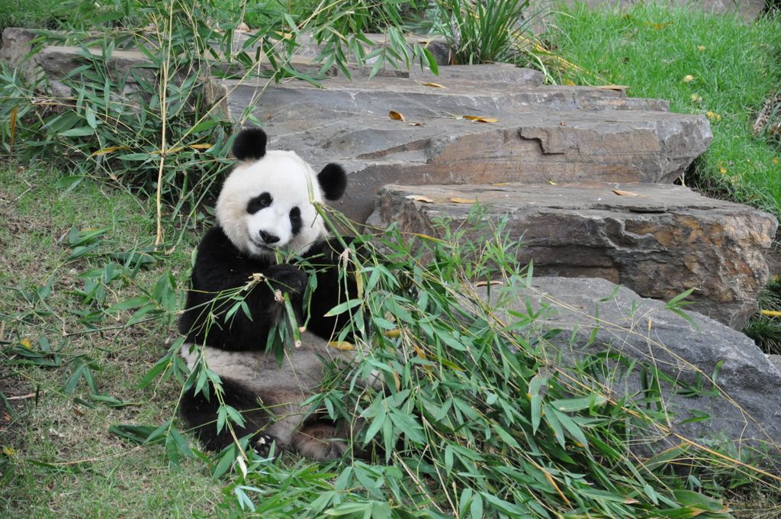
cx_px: 390
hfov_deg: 13.1
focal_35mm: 158
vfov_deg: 8.7
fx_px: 3413
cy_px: 260
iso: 1600
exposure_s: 1/160
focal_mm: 105
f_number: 5.6
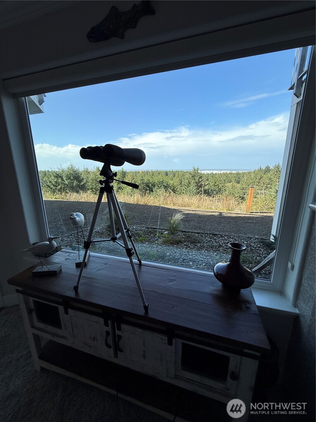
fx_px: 170
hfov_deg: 85.7
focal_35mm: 14
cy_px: 211
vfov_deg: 102.1
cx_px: 158
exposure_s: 1/372
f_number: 2.2
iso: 50
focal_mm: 2.22
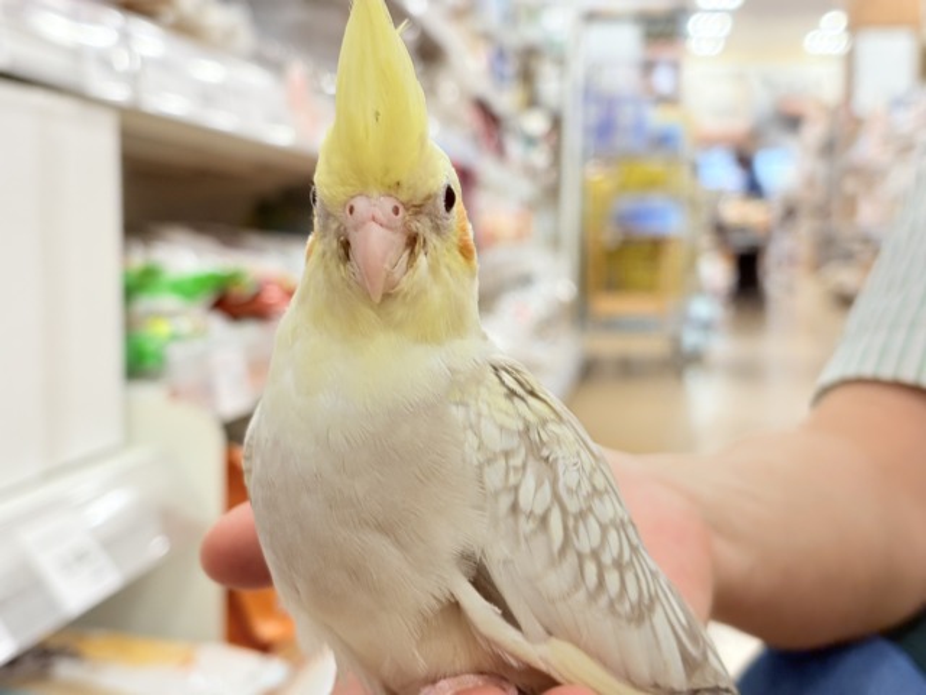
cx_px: 463
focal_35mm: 52
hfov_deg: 36.8
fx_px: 1391
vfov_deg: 28.0
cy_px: 348
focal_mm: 5.96
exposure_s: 1/50
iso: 64
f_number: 1.6
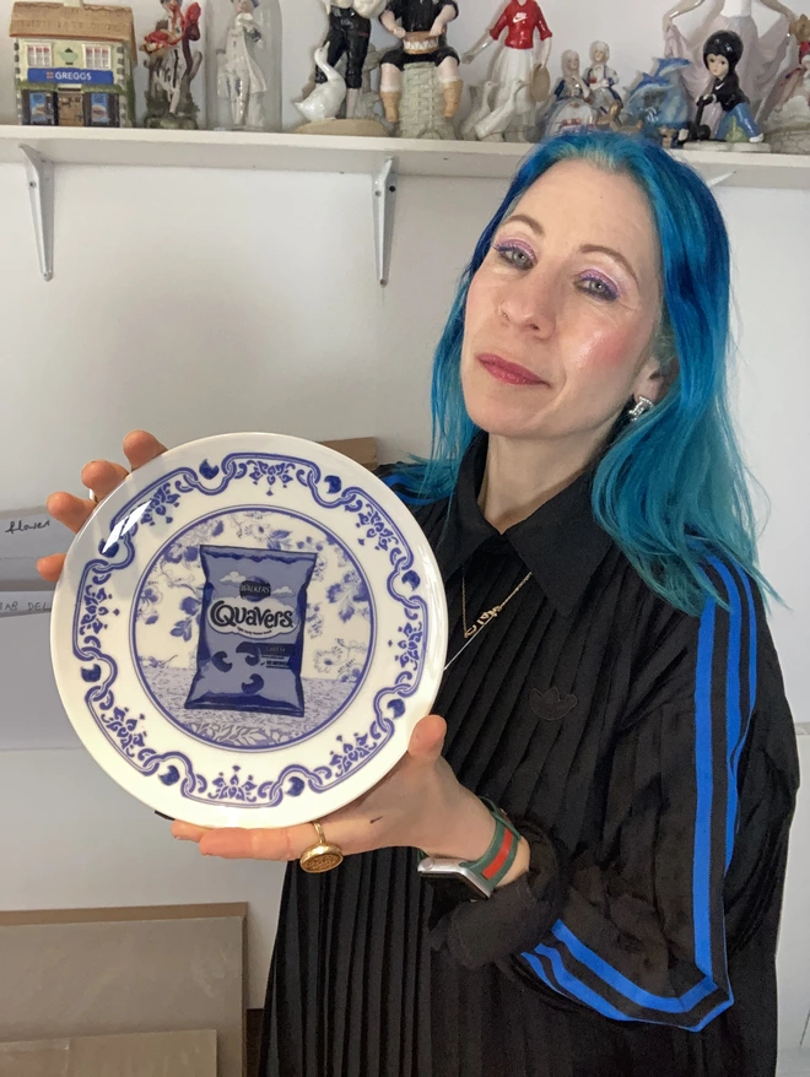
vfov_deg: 56.8
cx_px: 405
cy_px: 538
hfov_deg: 44.2
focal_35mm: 32
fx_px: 997
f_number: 2.2
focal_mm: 2.87
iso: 200
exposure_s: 1/50
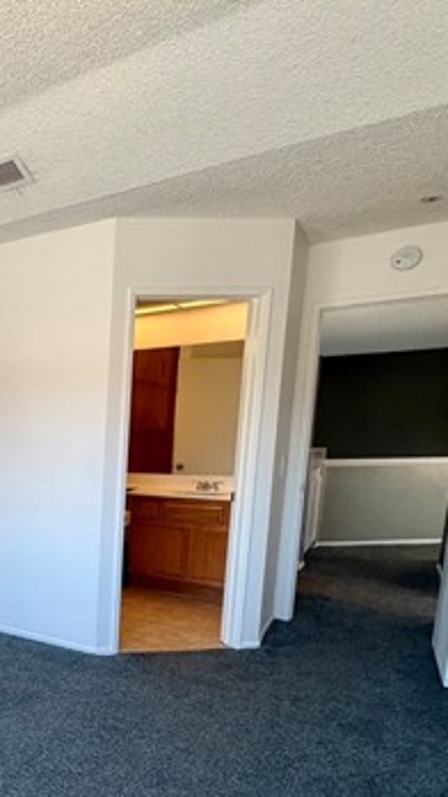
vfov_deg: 66.3
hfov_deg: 32.7
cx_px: -112
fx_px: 592
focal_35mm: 28
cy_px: 523
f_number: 2.2
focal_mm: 2.22
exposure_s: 1/121
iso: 200
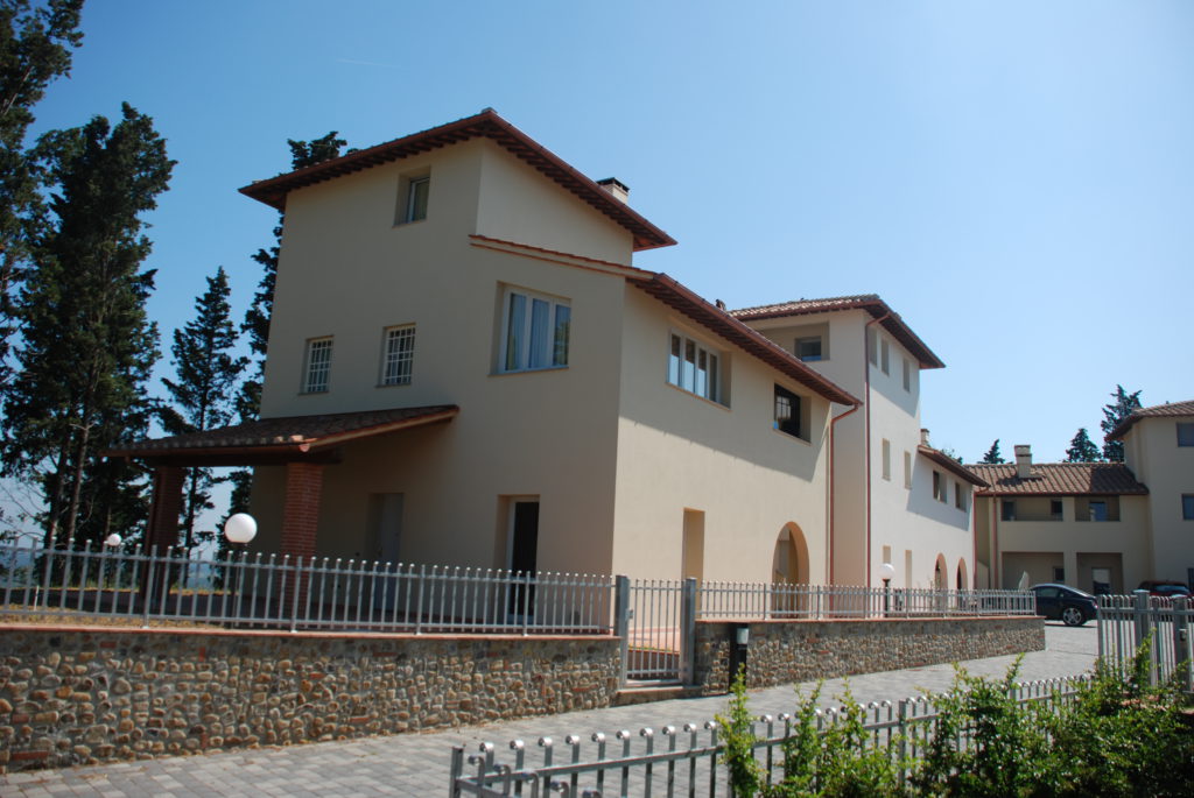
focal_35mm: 27
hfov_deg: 67.3
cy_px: 399
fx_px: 896
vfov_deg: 48.0
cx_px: 597
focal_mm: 18
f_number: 4.5
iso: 100
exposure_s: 1/640
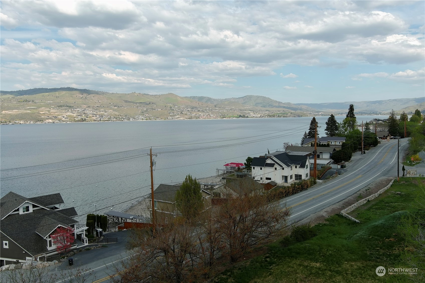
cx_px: 212
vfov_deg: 45.0
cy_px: 142
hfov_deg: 63.7
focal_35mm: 29
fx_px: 342
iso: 100
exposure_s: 1/1250
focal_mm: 10.57
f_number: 2.8
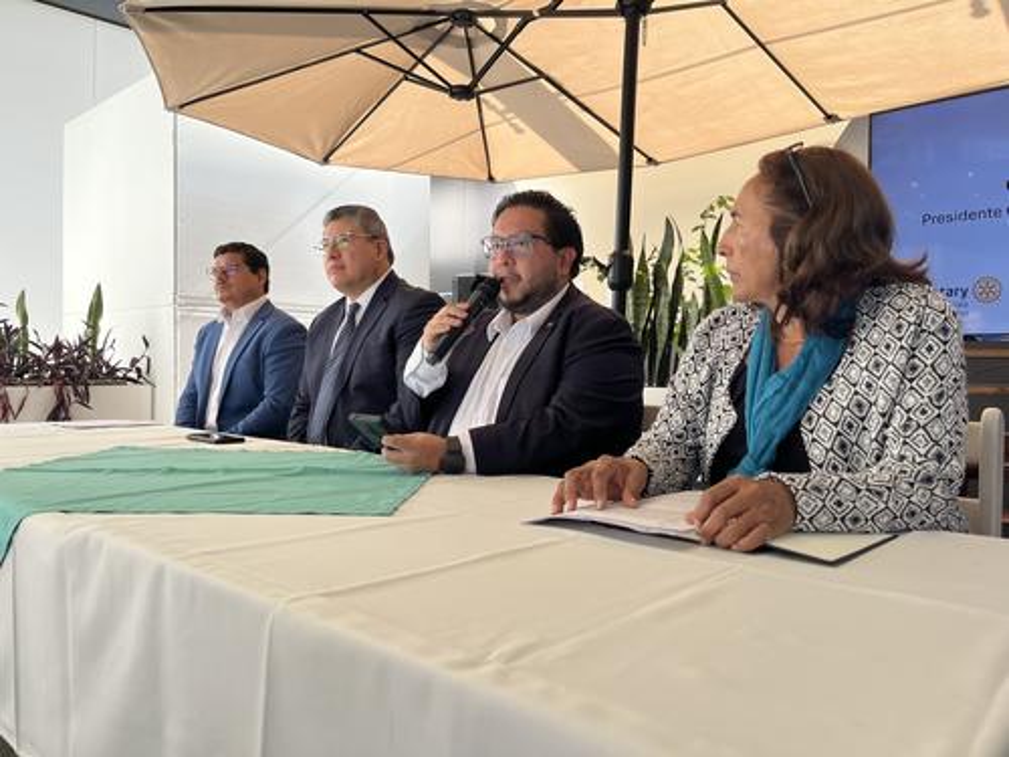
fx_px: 758
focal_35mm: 26
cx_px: 504
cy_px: 378
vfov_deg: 53.1
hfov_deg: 67.3
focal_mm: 5.1
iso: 50
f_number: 1.6
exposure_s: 1/433
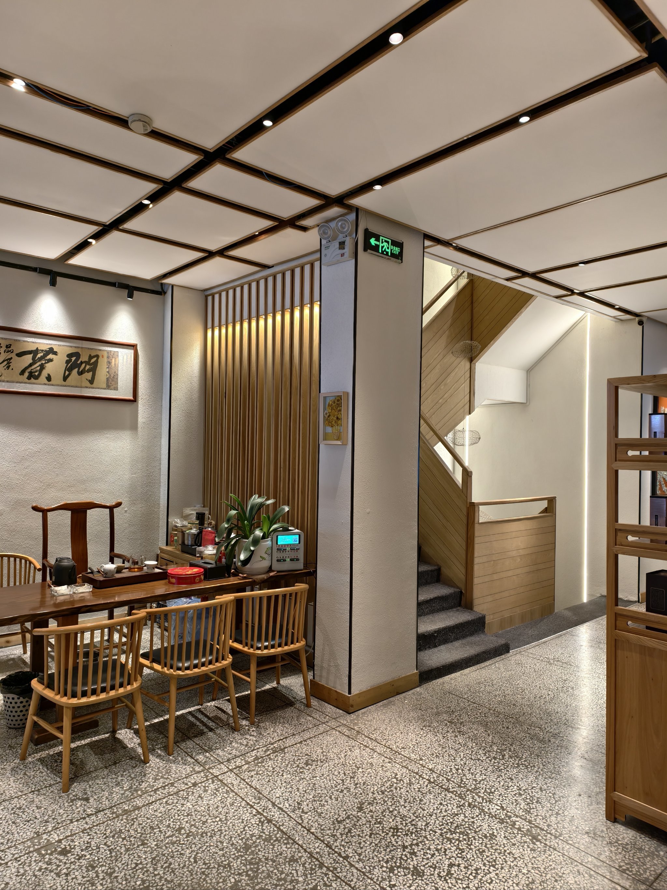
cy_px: 445
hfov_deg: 58.9
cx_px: 334
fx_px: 591
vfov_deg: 73.9
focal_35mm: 23
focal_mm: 6.54
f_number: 1.57
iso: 203
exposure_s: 1/50
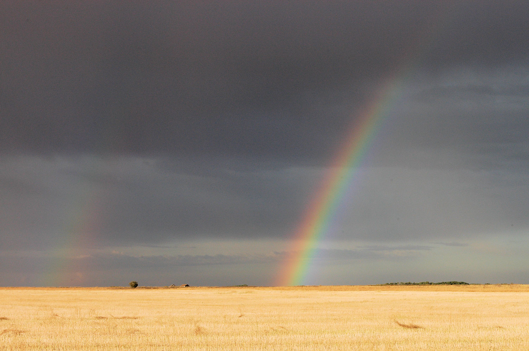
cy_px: 176
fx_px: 1211
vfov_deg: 16.5
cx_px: 264
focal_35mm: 82
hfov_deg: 24.6
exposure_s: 1/500
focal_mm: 55
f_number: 11
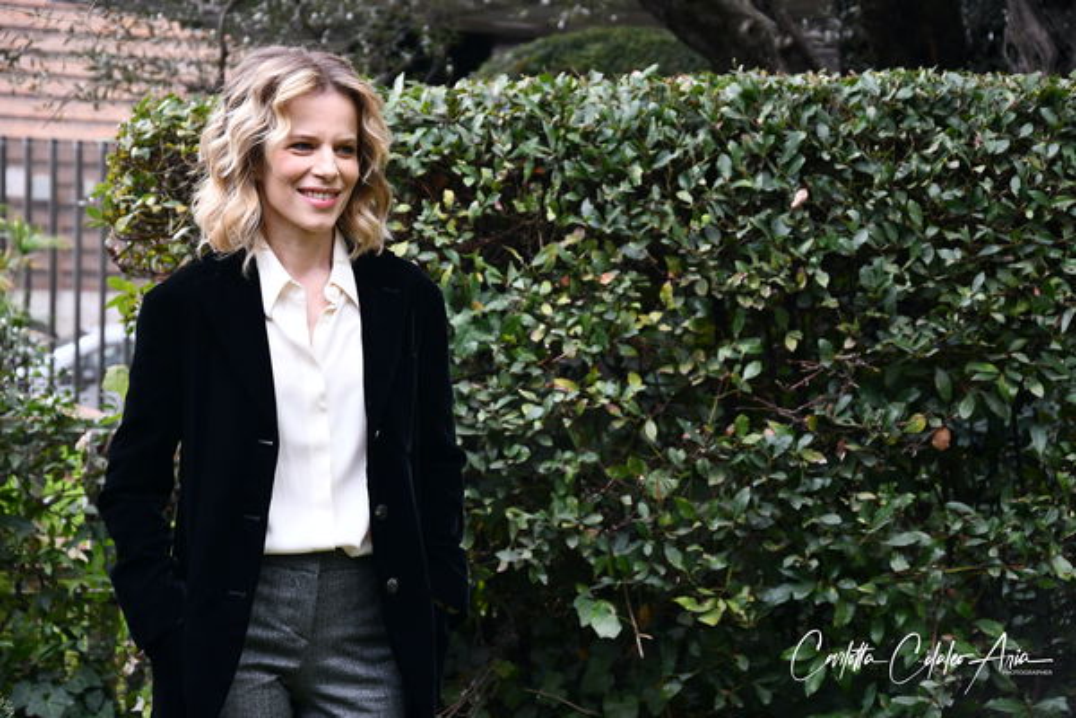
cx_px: 538
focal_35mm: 99
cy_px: 359
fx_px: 2959
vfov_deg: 13.8
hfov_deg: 20.6
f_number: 5.3
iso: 800
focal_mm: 66
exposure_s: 1/125
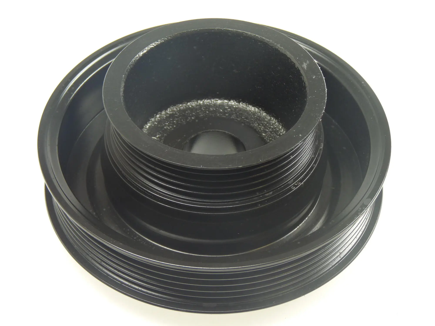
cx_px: 218
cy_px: 163
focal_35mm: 84
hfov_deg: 23.3
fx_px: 1056
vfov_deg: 17.6
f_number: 3.4
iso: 125
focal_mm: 14.9
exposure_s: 1/40
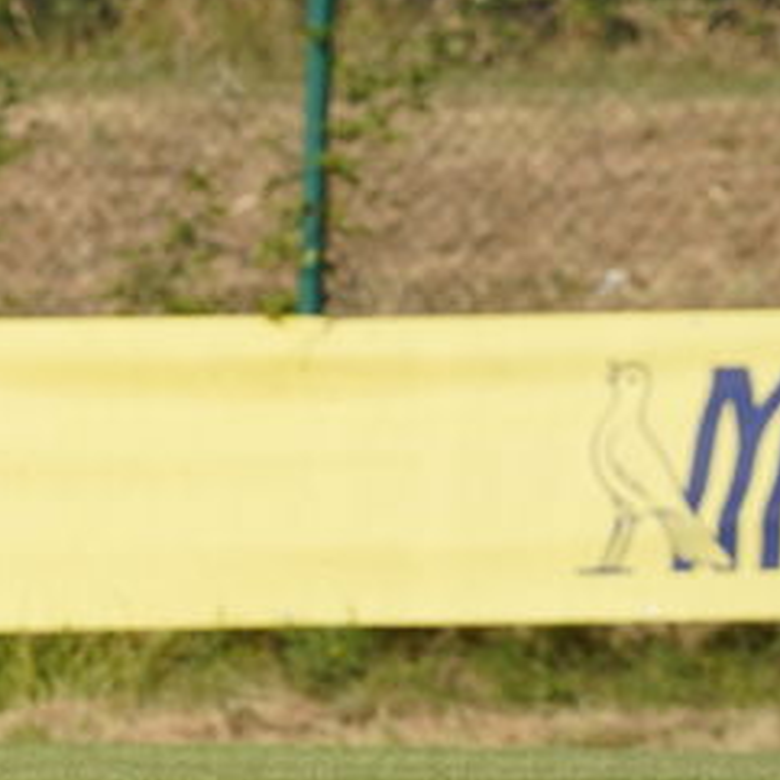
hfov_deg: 1.1
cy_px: 204
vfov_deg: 1.1
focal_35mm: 1563
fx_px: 39846
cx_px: -540
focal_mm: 535
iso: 200
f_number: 10
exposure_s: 1/400
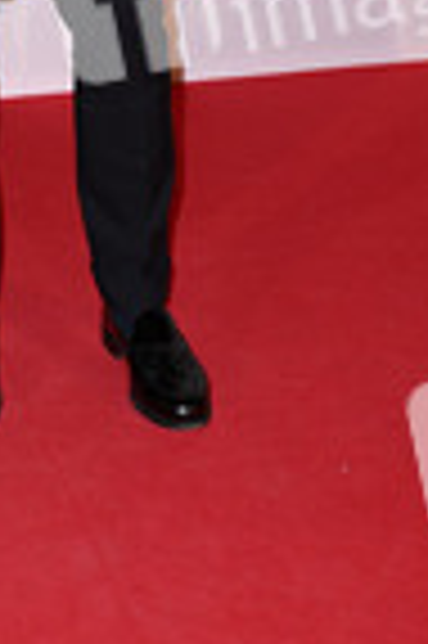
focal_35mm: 112
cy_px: -248
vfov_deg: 17.0
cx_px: -131
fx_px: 2002
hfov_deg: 11.9
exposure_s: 1/160
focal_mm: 40
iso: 1250
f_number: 5.6
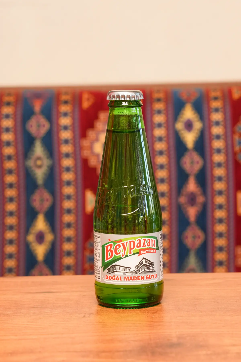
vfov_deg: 19.5
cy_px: 181
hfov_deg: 13.0
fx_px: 1054
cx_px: 120
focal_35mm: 105
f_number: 8
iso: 1250
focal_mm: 70
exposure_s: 1/100
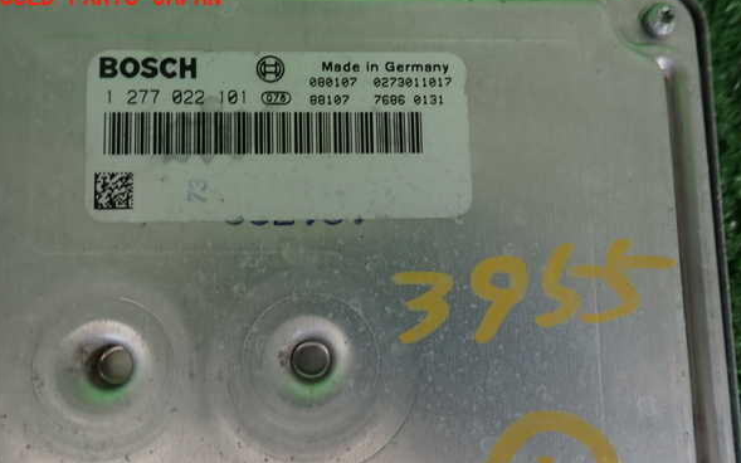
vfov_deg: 45.9
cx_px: 370
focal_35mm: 27
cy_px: 264
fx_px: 545
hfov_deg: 68.4
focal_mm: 4.5
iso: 100
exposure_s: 1/80
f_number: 2
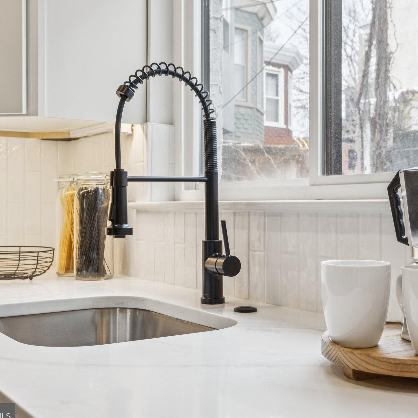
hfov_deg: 35.1
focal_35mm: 48
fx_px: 656
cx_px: 272
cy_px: 208
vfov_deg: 35.4
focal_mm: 24
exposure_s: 1/25
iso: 250
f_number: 8
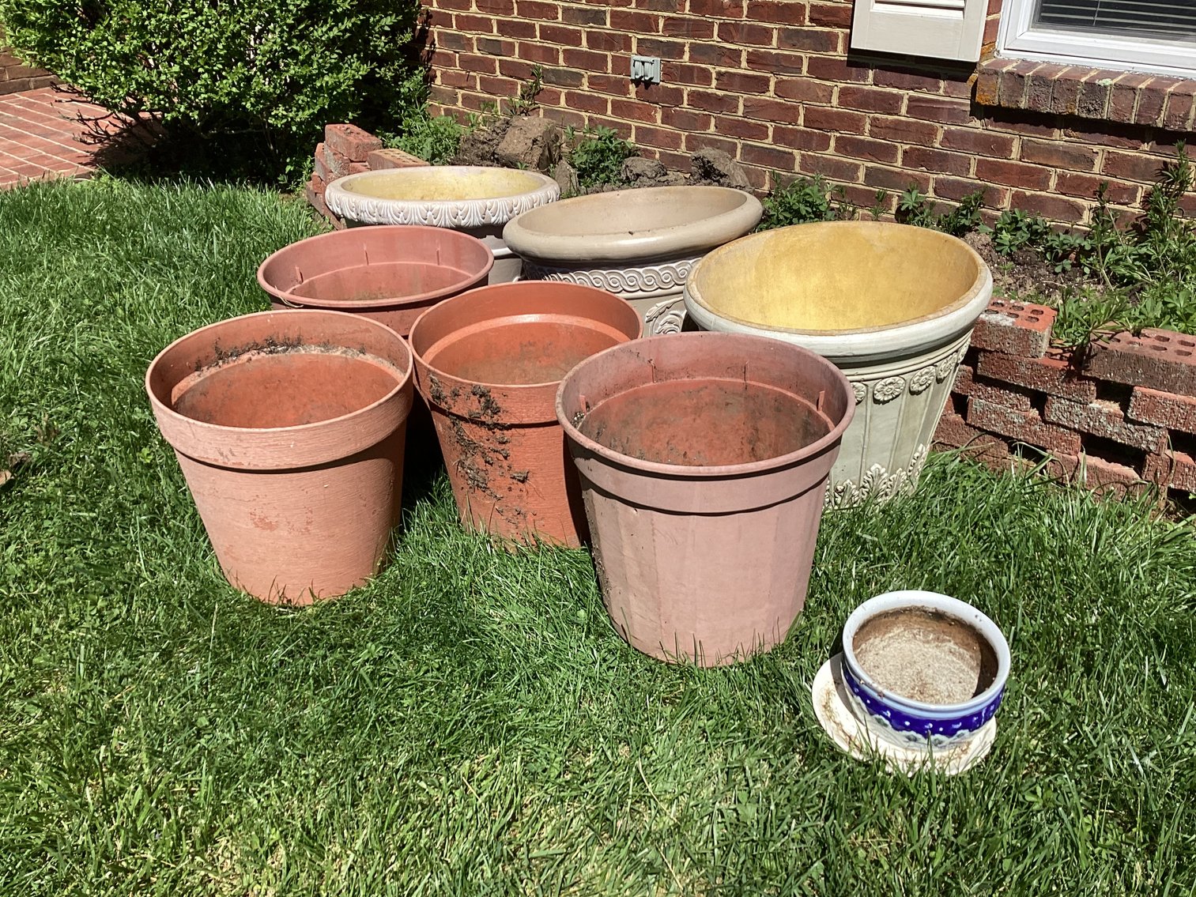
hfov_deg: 58.3
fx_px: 1071
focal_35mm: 31
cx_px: 598
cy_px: 448
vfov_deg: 45.4
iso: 25
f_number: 2.4
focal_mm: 3.3
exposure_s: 1/1481
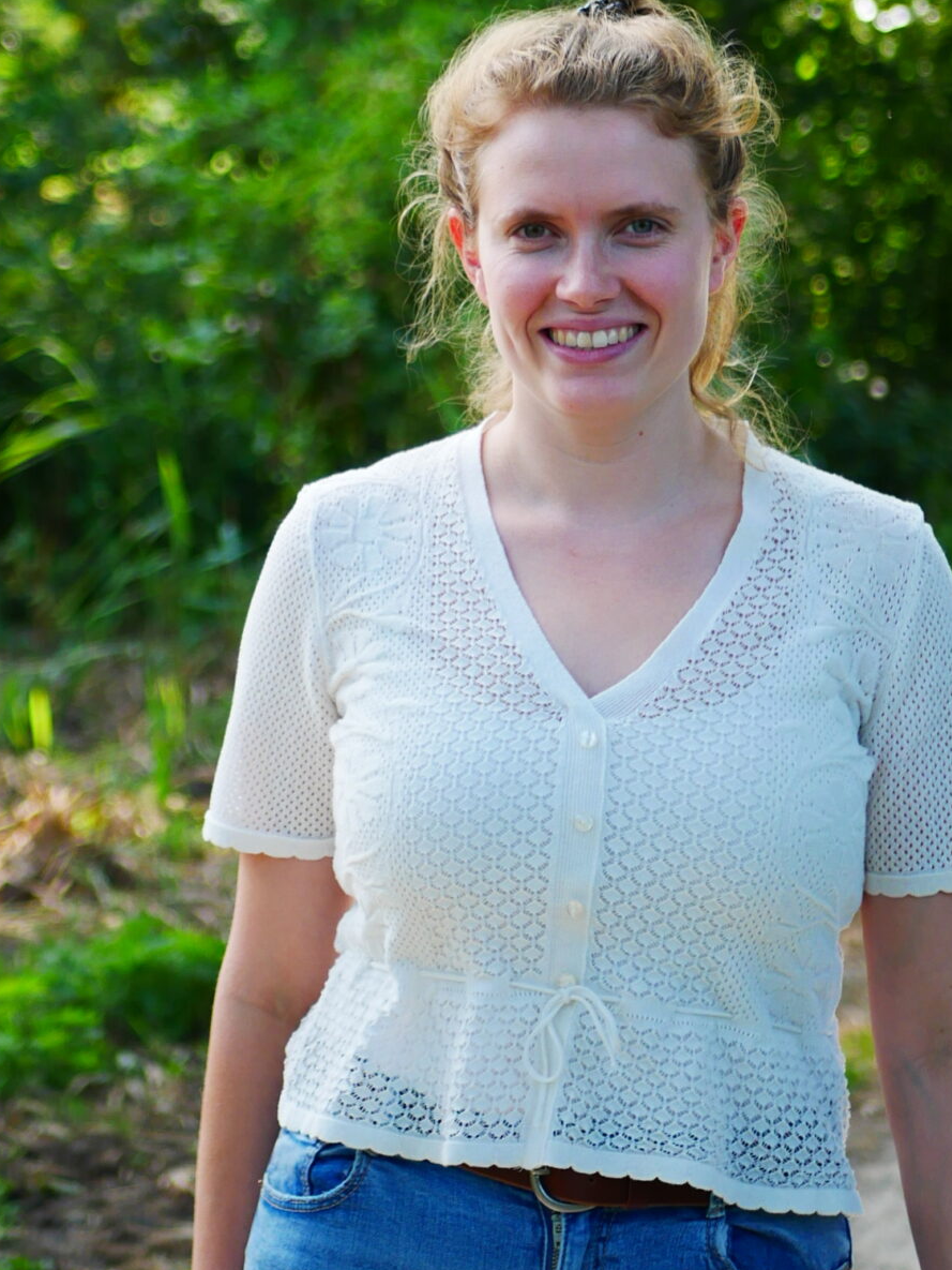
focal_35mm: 108
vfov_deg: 18.0
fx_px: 3960
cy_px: 168
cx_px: 329
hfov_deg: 13.7
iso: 200
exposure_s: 1/1000
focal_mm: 25
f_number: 1.7
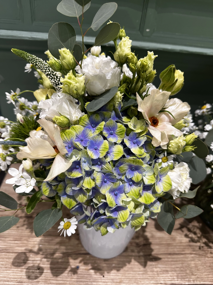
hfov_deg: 56.8
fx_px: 197
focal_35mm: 24
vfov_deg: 71.6
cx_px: 106
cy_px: 142
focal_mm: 6.86
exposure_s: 1/50
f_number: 1.78
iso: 200
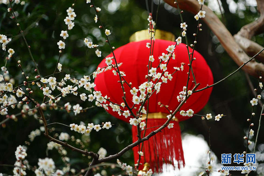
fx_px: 1474
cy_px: 88
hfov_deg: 10.2
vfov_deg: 6.8
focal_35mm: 201
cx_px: 132
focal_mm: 201
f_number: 6.3
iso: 320
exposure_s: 1/250
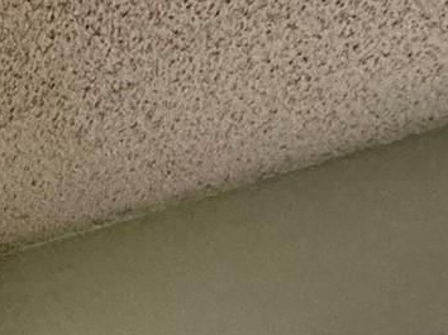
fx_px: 1048
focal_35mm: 81
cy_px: 889
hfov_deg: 21.8
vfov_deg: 12.5
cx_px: -128
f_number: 2.2
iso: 200
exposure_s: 1/60
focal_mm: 2.22
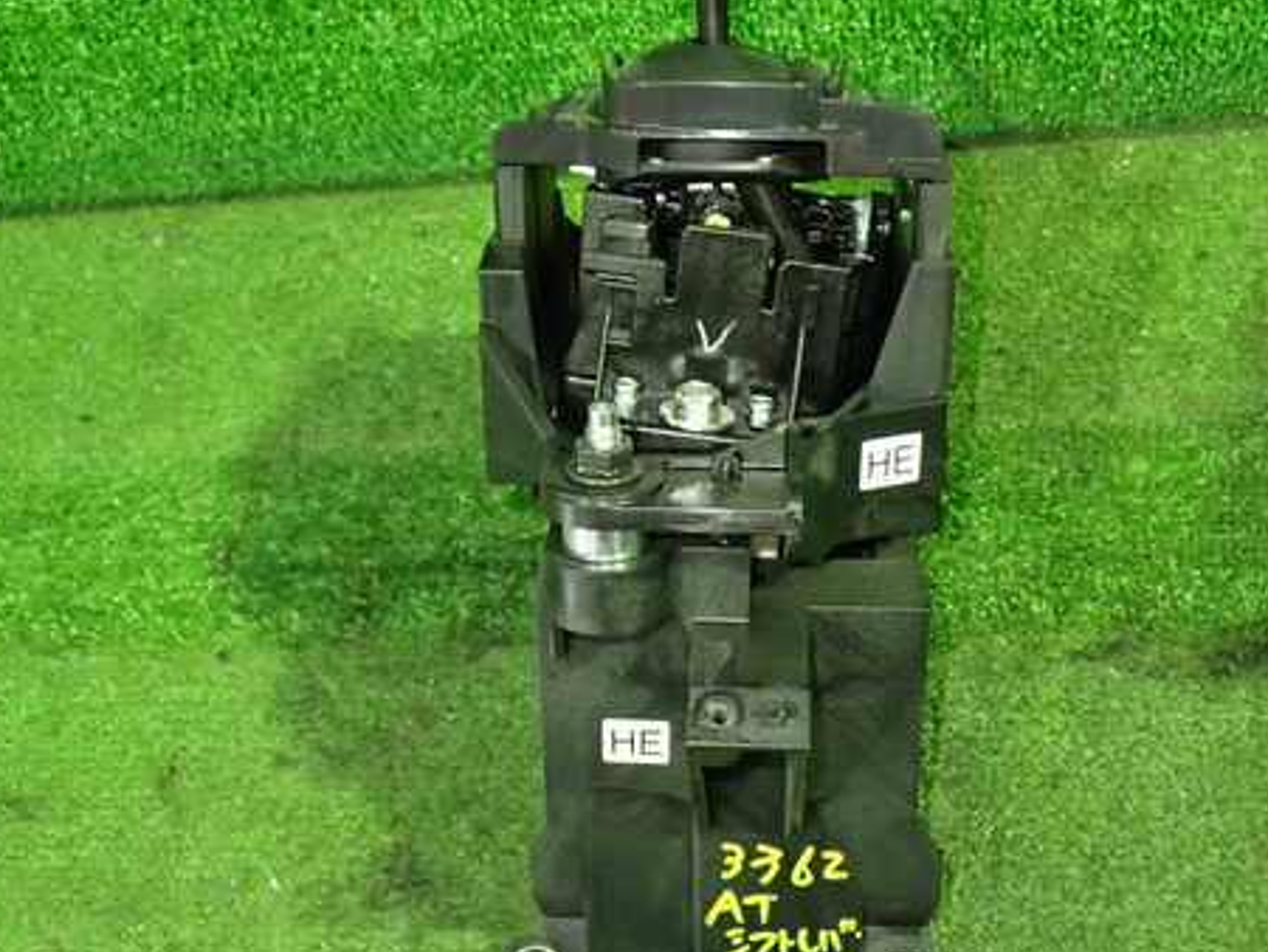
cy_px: 476
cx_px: 716
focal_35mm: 40
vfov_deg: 36.0
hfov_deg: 46.7
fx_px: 1466
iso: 800
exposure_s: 1/30
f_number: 2.3
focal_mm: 5.4
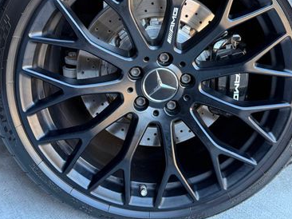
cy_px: 69
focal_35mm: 42
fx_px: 354
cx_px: 162
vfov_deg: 33.9
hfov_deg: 44.7
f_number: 1.78
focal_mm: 6.76
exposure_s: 1/121
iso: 125
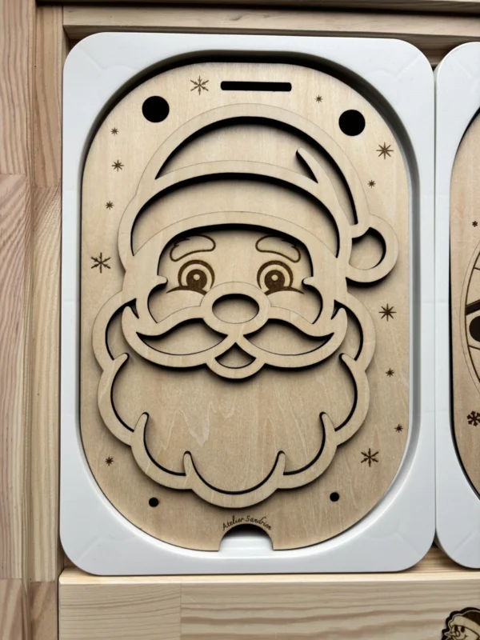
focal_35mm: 26
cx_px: 240
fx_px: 481
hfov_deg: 53.1
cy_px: 320
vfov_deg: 67.3
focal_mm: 5.96
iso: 40
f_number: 1.6
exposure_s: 1/144
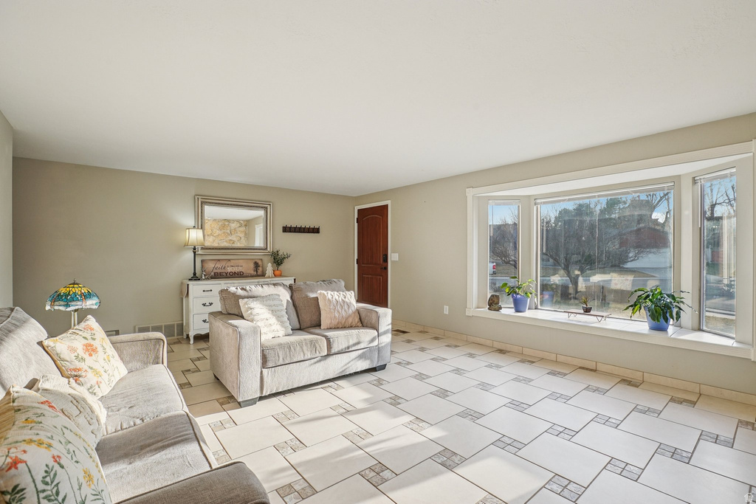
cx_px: 378
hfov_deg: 96.7
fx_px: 336
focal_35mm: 16
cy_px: 252
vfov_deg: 73.8
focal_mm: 16
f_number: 8
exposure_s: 1/125
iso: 400
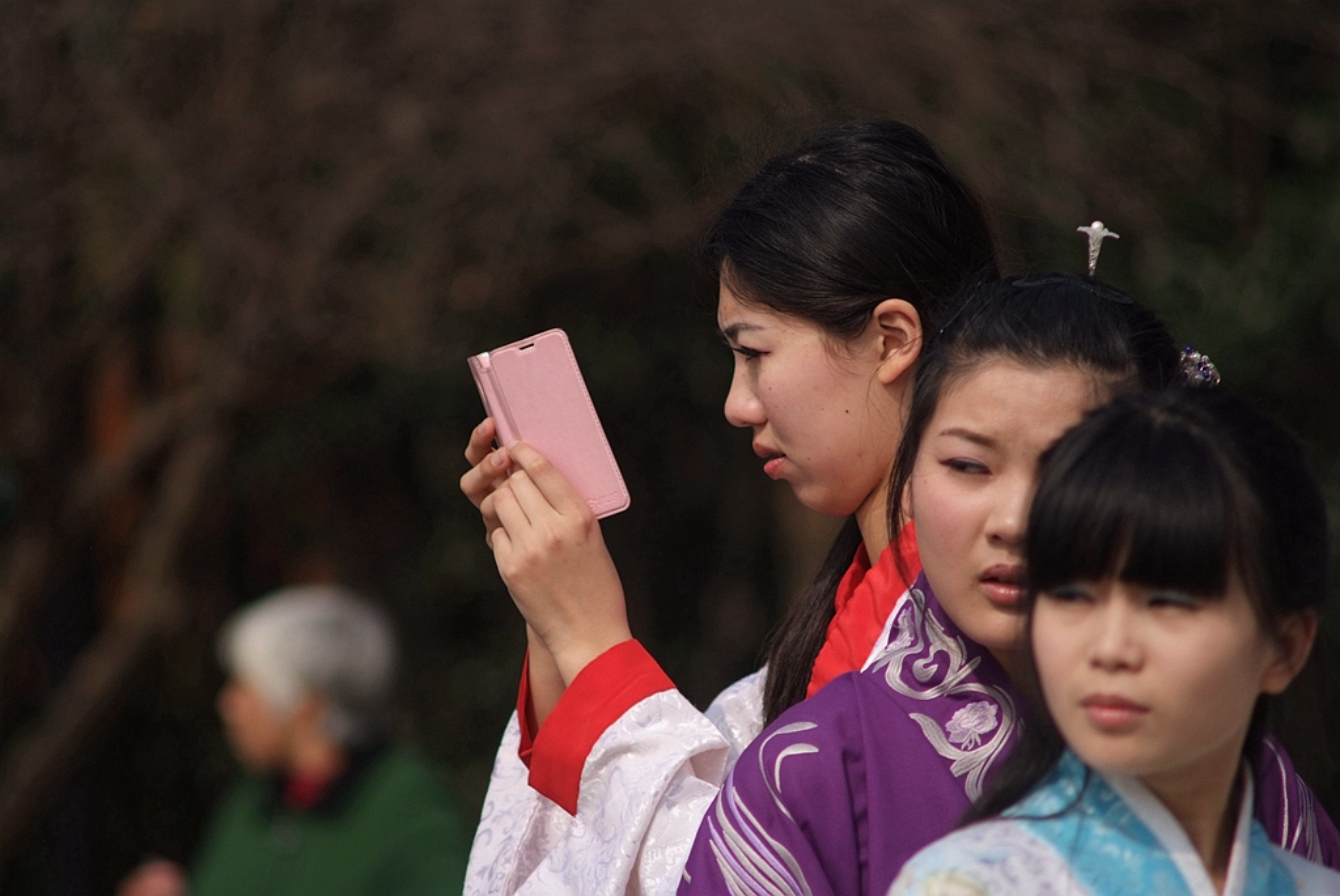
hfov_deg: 6.5
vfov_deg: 4.4
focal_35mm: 315
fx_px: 11736
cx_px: 670
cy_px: 448
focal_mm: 210
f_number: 4
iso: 250
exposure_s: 1/2500
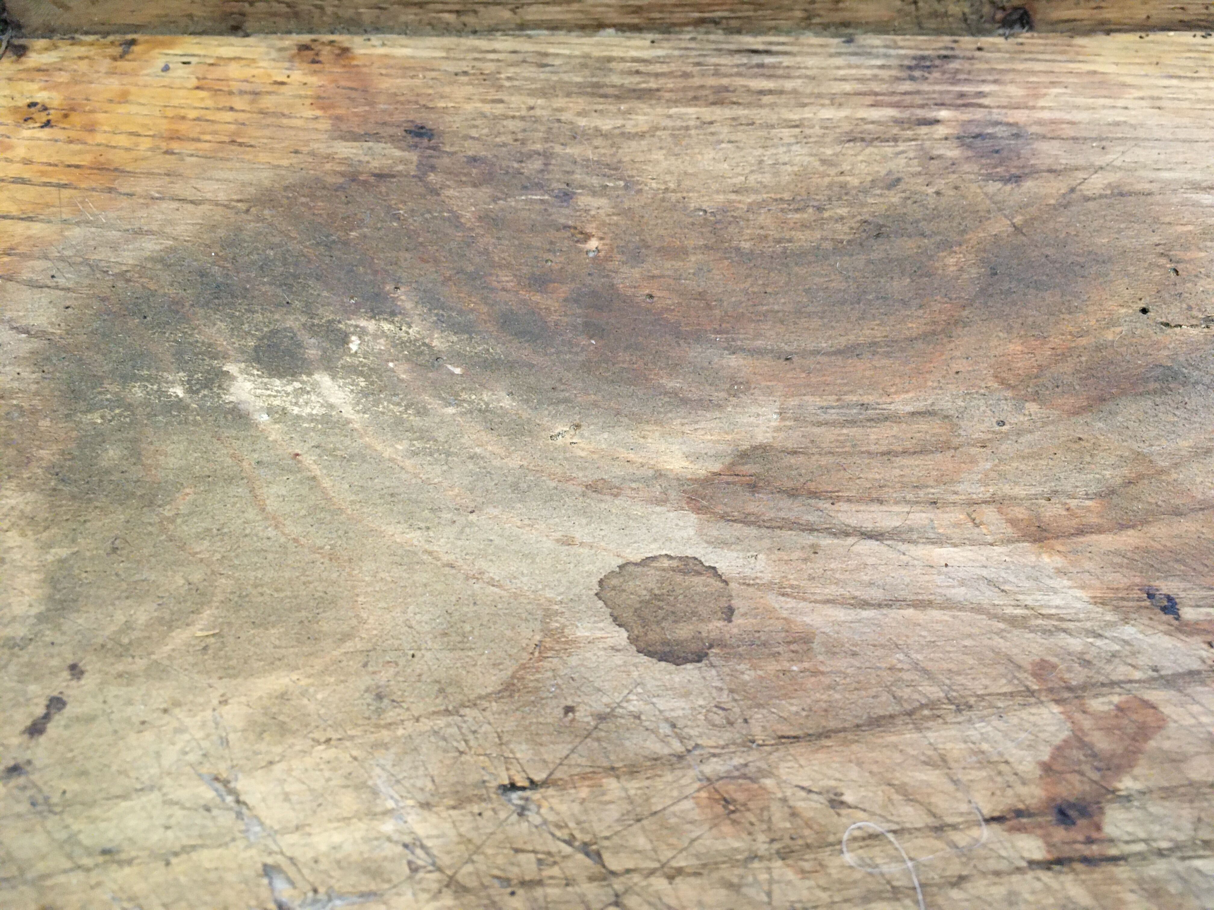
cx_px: 607
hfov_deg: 61.7
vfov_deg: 48.2
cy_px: 455
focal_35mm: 29
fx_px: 1017
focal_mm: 4.15
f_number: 2.2
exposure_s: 1/33
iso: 200
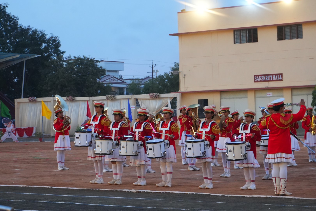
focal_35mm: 105
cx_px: 158
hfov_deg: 19.5
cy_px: 106
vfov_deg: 13.0
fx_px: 922
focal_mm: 70
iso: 4000
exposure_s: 1/200
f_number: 5.6
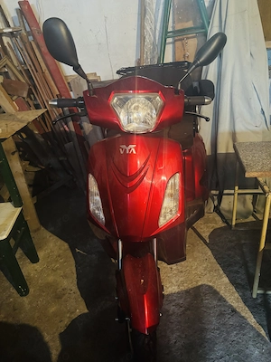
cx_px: 136
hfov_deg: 53.1
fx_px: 271
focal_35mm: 26
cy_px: 181
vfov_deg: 67.3
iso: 640
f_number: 1.6
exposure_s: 1/25
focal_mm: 5.96
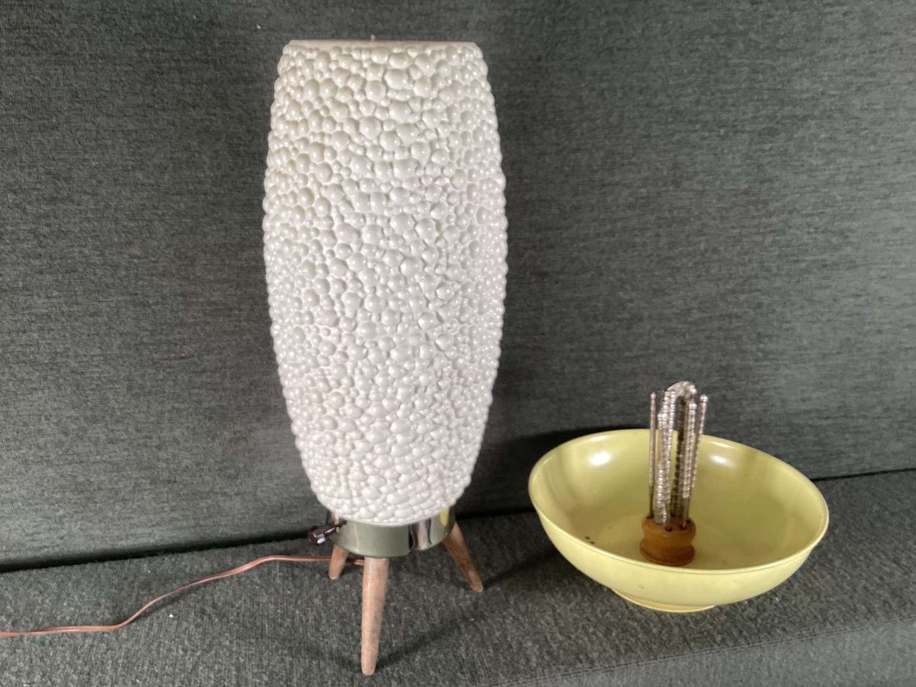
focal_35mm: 31
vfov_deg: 45.4
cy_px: 344
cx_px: 458
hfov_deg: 58.3
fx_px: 820
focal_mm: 3.3
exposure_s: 1/60
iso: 50
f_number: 2.4
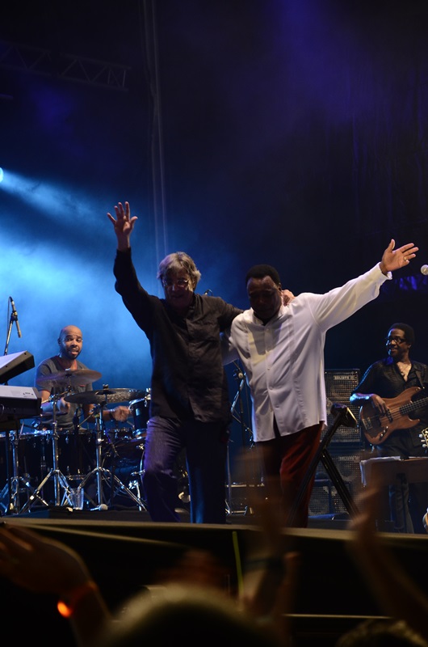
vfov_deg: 13.1
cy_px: 324
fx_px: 2821
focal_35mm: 158
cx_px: 214
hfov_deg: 8.7
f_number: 5.6
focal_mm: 105
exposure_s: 1/50
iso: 1600
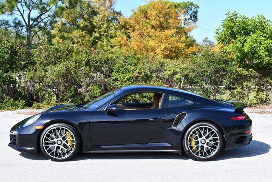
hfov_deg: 34.5
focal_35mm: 58
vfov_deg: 23.4
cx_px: 136
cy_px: 91
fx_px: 439
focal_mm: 29
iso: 180
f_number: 8
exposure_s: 1/250
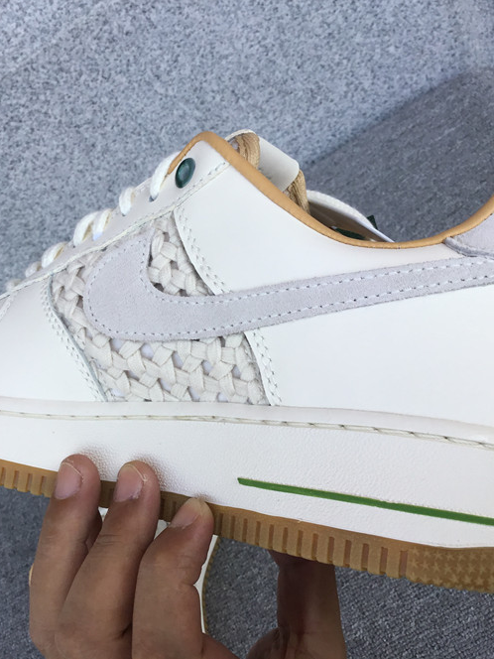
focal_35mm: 42
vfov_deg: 44.8
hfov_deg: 34.0
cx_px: 163
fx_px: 799
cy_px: 326
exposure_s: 1/386
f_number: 2.4
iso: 25
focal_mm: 3.3
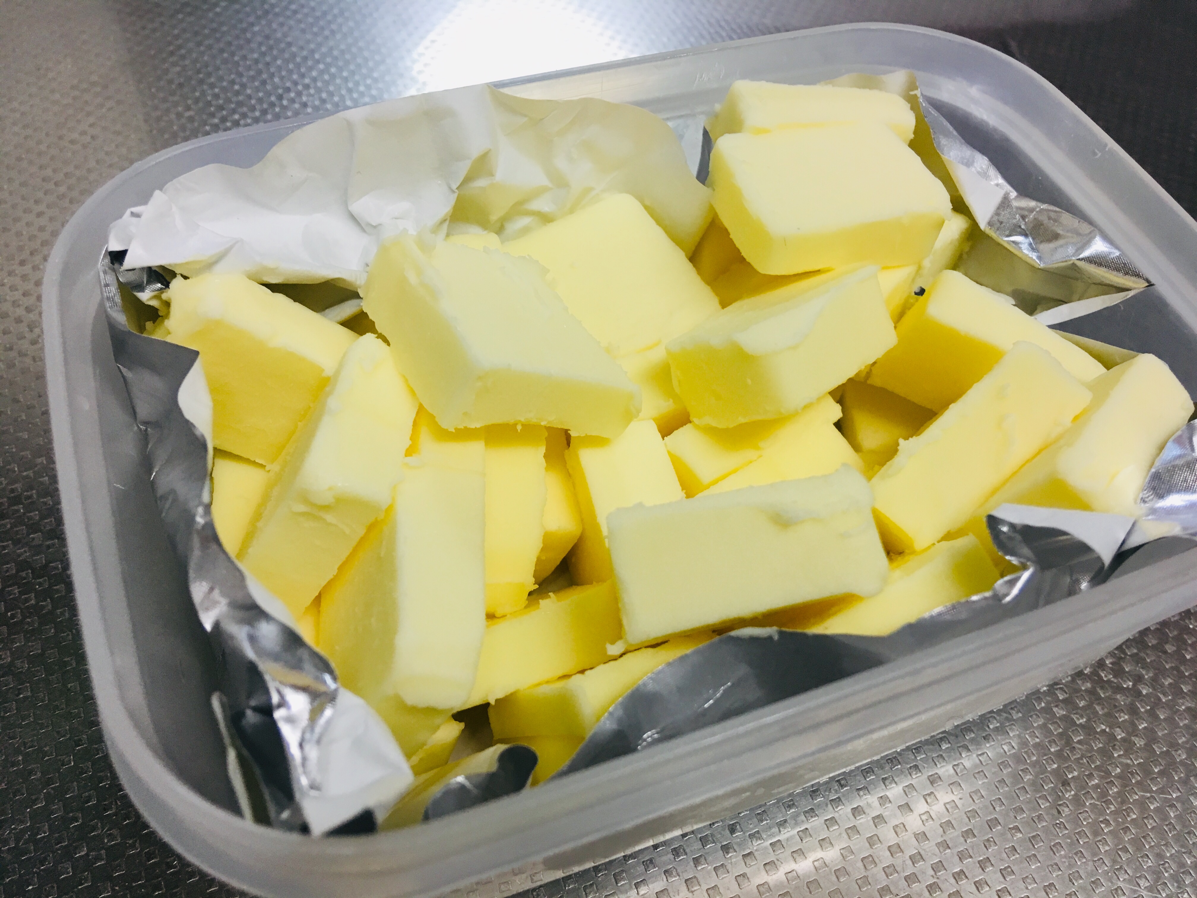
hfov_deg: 61.7
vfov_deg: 48.2
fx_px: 1003
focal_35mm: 29
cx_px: 598
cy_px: 449
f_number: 2.2
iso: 40
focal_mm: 4.15
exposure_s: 1/30
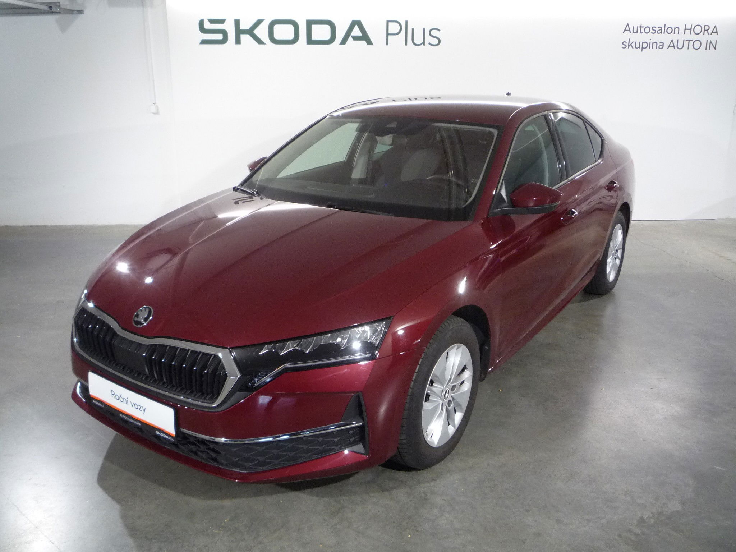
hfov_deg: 60.0
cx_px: 368
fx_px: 638
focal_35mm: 30
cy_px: 276
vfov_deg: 46.8
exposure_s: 1/30
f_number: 3.3
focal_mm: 5.2
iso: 250
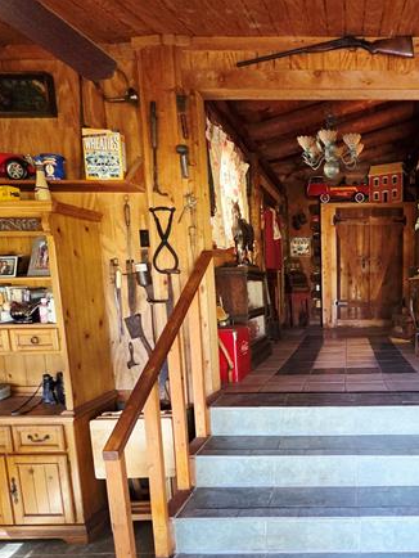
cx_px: 341
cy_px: 328
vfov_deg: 73.3
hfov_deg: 54.5
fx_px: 371
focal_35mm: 23
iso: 1000
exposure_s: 1/60.2
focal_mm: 2.2
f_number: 2.2
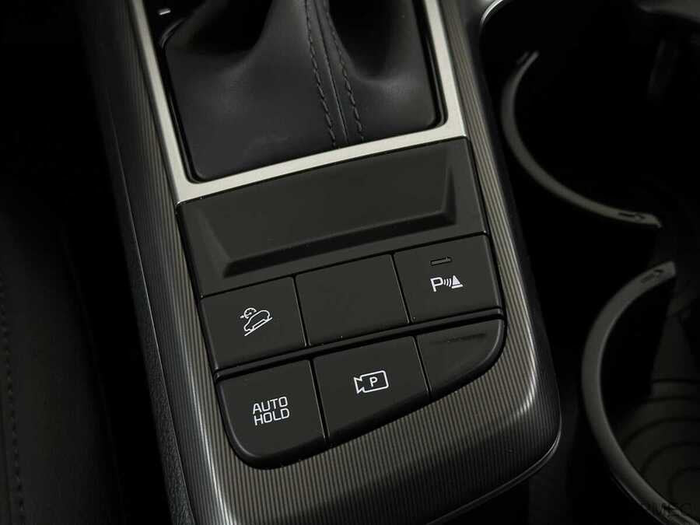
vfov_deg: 30.3
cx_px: 350
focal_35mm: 48
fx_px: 971
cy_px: 262
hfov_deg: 39.7
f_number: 1.78
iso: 250
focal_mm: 6.86
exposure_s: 1/33
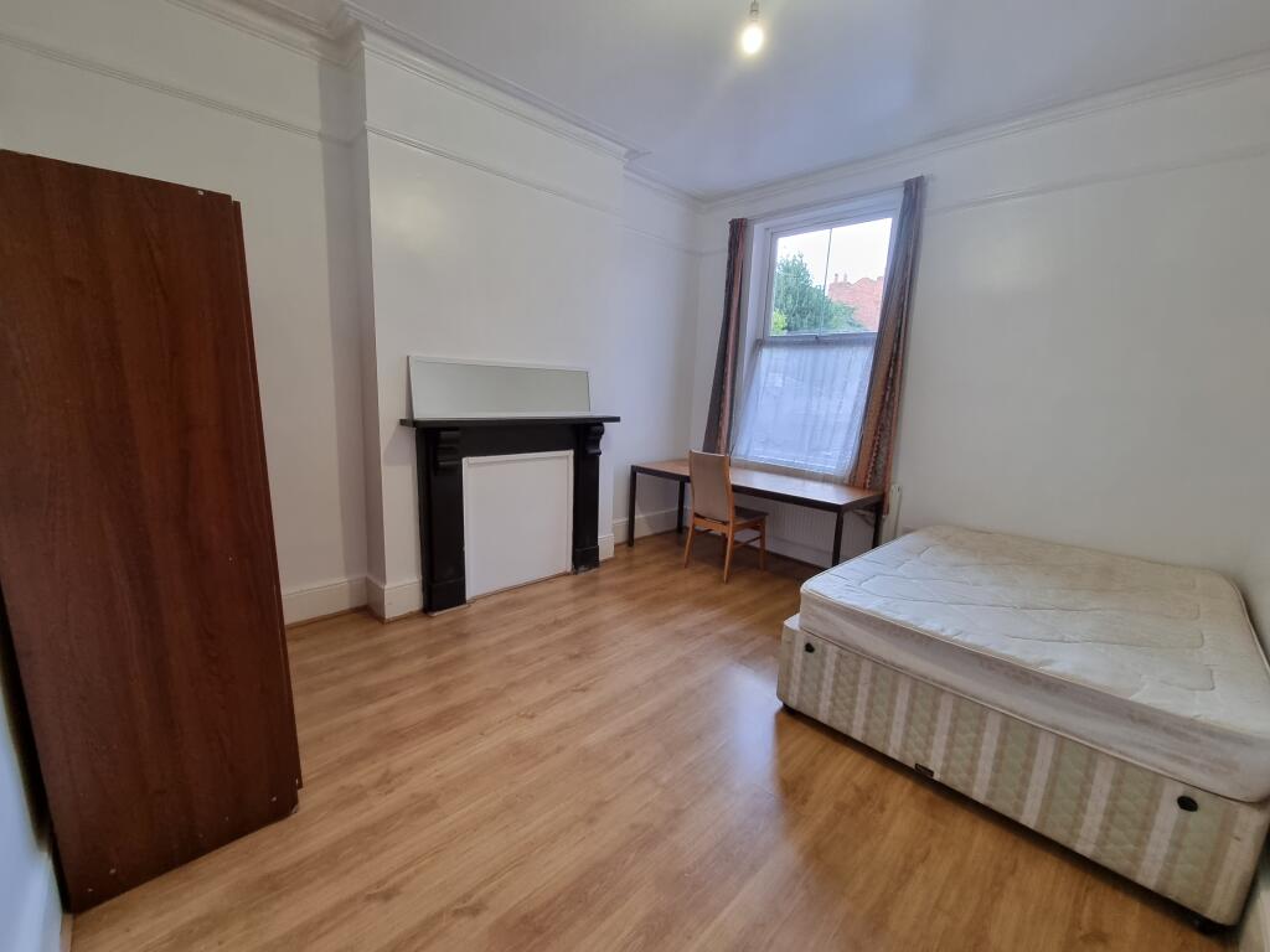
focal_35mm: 13
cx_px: 635
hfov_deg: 106.2
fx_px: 477
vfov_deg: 89.9
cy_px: 476
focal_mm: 2.2
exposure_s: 1/33
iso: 320
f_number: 2.2
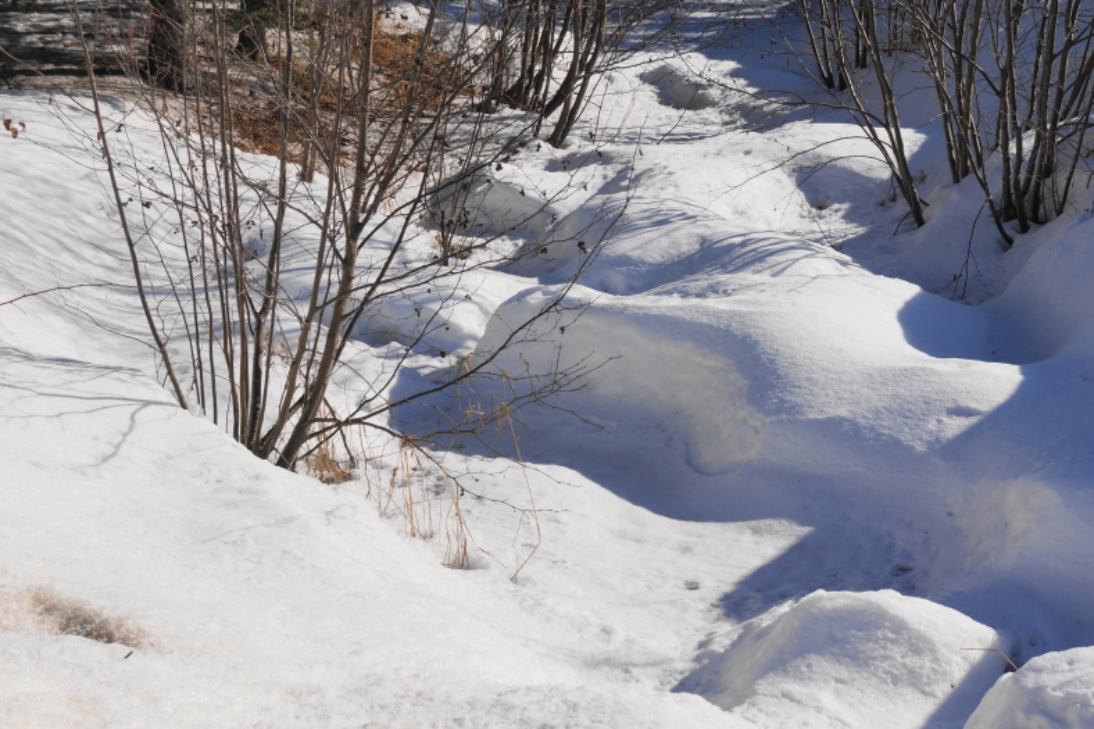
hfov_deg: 23.7
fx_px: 2602
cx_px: 680
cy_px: 308
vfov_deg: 15.9
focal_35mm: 86
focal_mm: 45
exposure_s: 1/250
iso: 100
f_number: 8
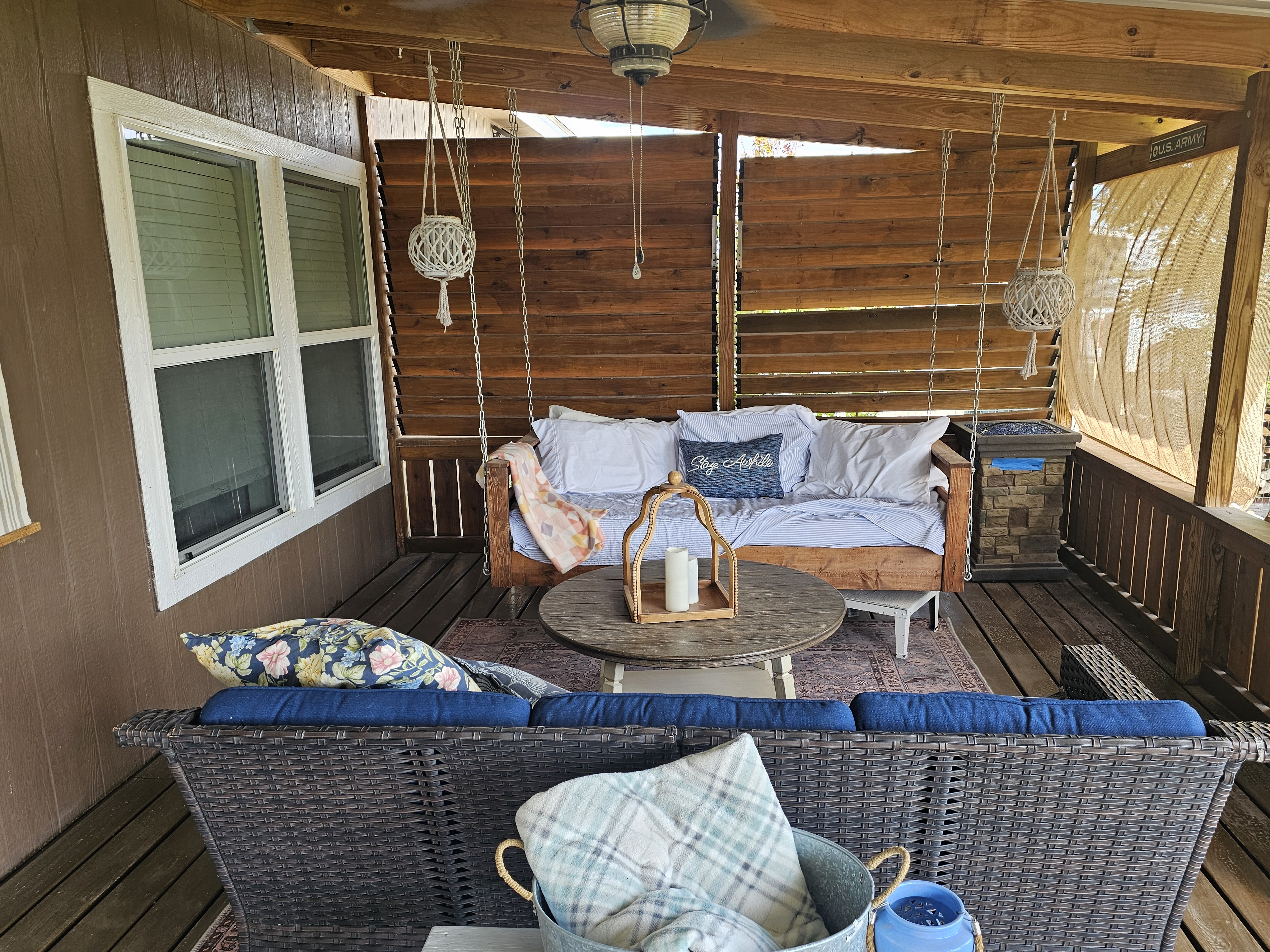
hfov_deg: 67.2
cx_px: 685
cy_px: 512
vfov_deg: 53.0
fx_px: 954
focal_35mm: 26
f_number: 1.7
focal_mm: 6.3
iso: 50
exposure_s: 1/120
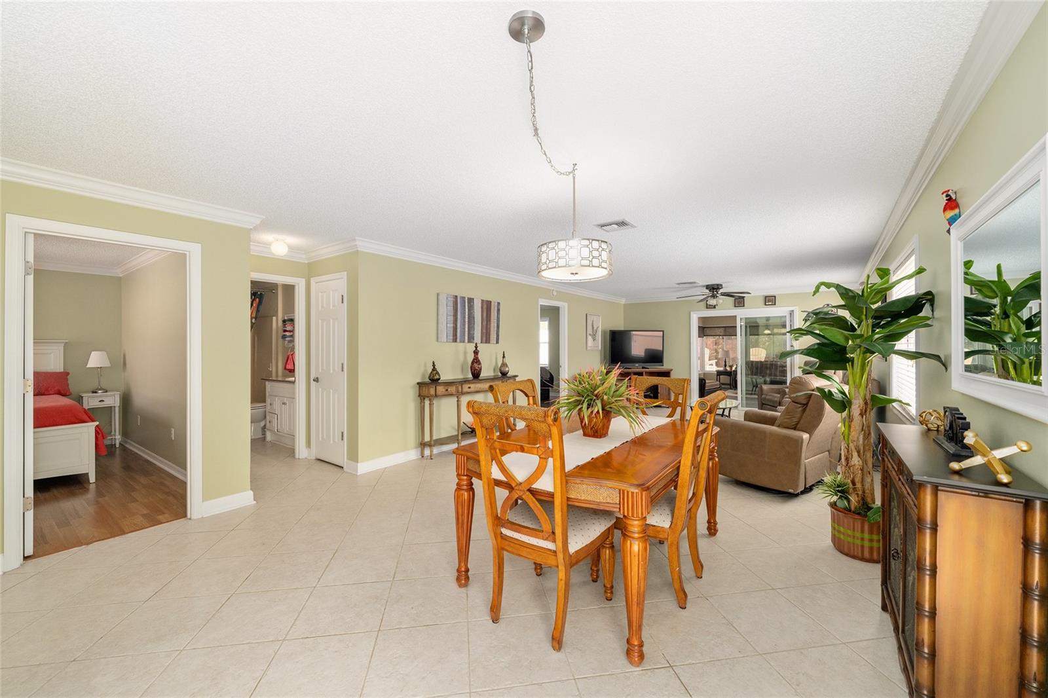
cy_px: 349
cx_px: 524
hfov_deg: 104.3
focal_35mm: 14
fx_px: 407
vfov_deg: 81.2
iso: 400
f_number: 8
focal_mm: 14
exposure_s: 1/40
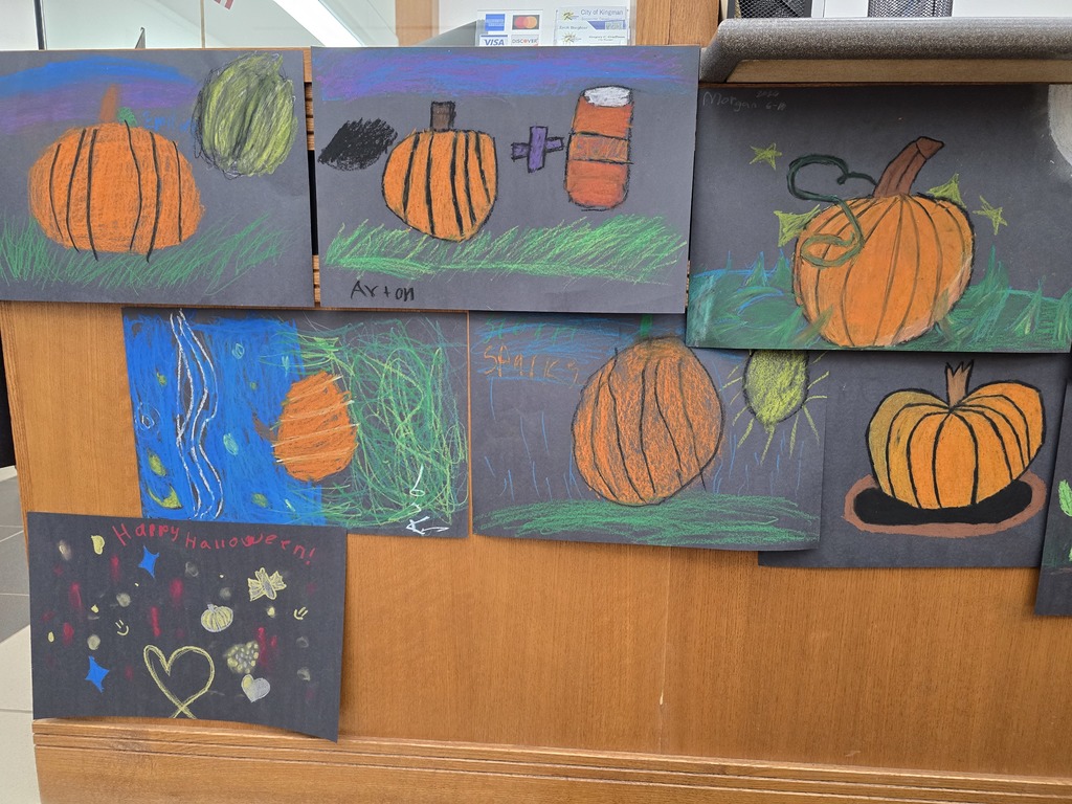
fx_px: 712
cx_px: 536
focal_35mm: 23
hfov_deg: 73.9
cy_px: 402
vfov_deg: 58.9
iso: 400
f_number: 1.7
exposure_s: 1/120
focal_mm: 6.3
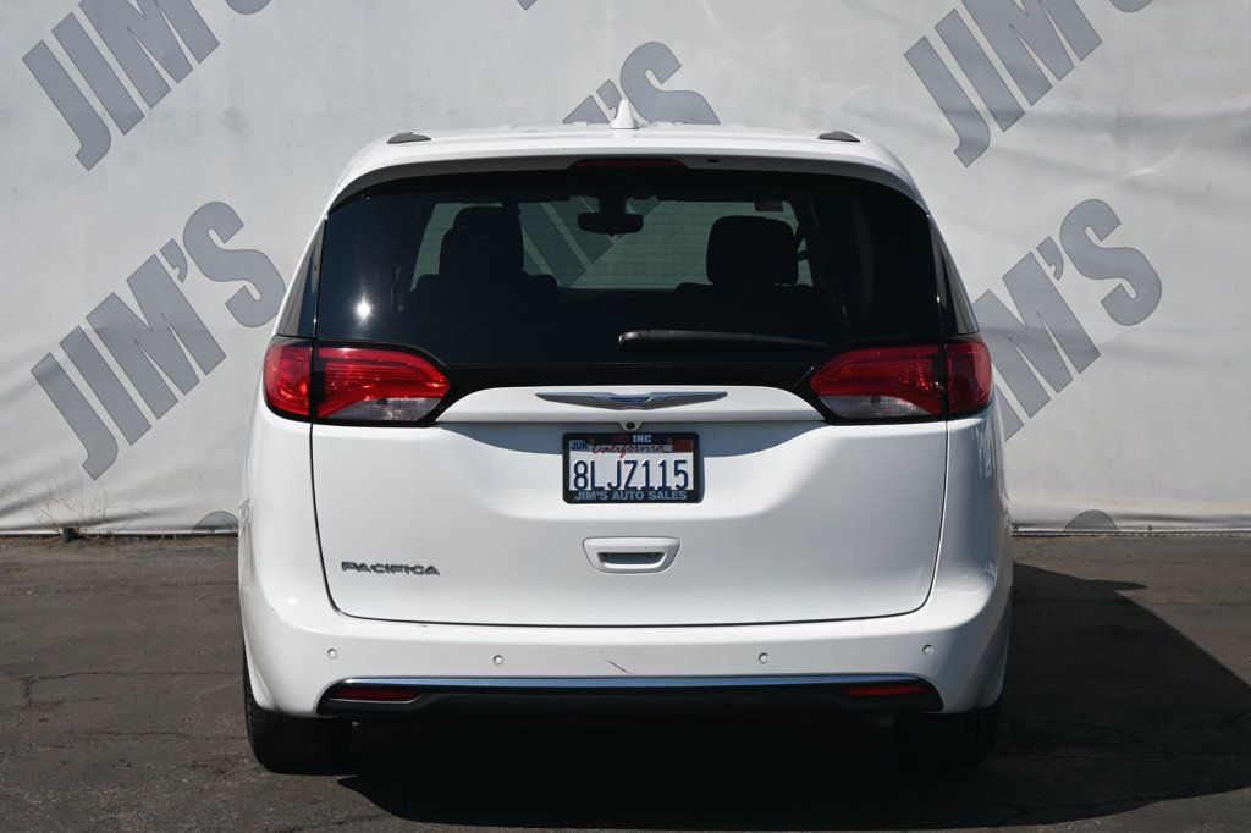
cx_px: 626
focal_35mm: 69
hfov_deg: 29.3
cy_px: 416
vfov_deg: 19.7
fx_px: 2397
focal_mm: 46
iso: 100
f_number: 7.1
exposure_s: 1/400
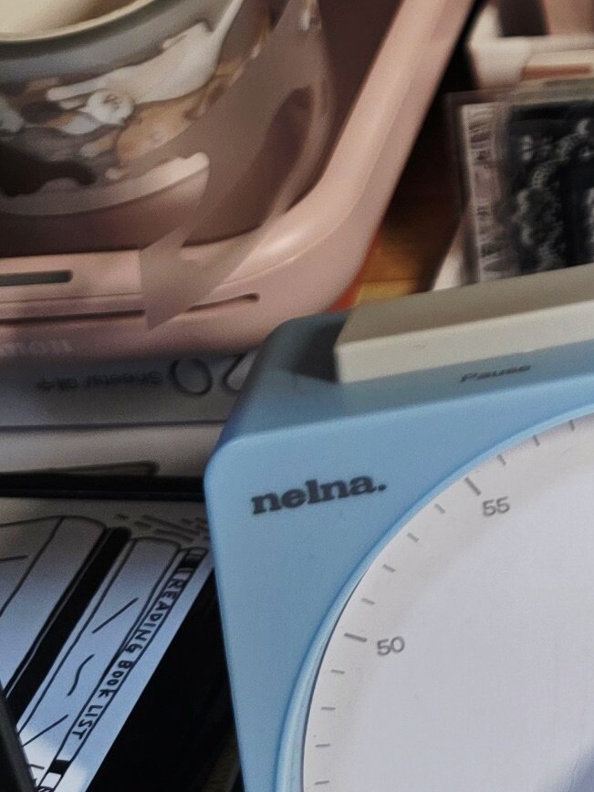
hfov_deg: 11.8
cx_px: 1339
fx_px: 2425
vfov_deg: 16.3
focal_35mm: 106
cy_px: -522
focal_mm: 6.3
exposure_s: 1/120
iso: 80
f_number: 1.7
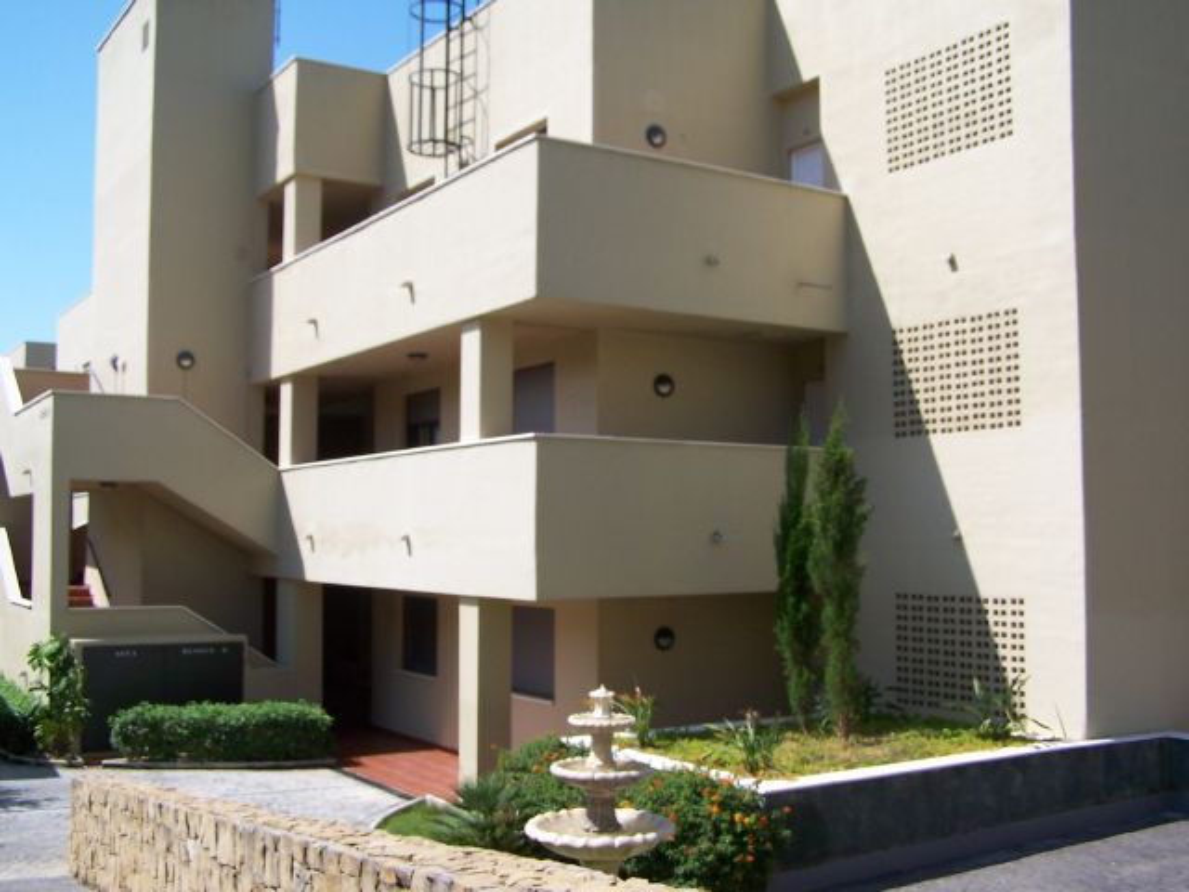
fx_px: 1305
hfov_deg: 49.0
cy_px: 446
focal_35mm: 38
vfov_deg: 37.7
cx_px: 594
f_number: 4
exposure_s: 1/750
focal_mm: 6.3
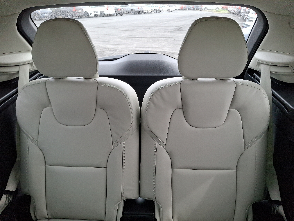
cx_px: 147
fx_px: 212
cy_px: 110
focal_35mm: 25
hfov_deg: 69.4
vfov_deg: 54.9
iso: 65
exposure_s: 1/120
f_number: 1.8
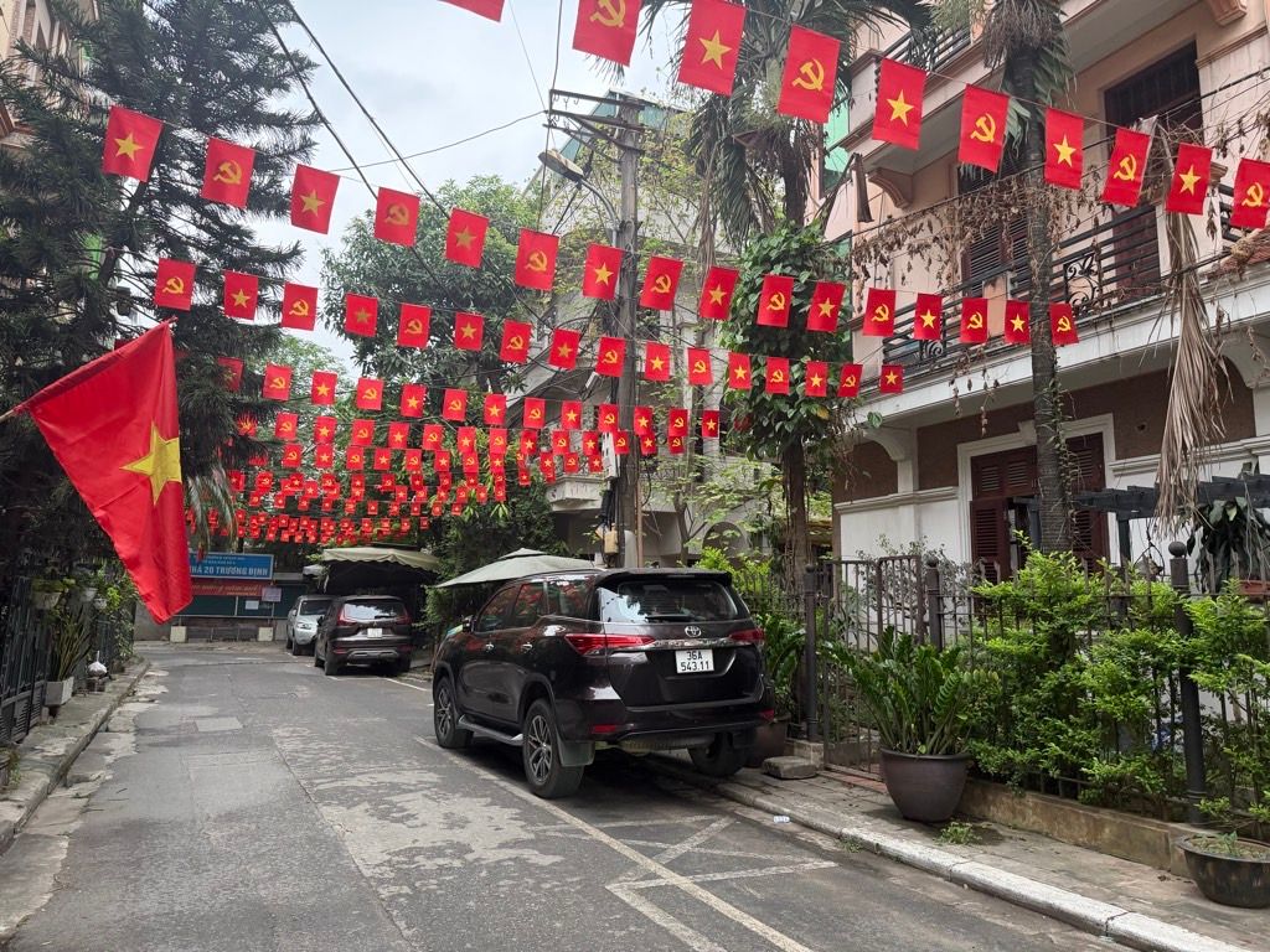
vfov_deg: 56.8
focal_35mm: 24
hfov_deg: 71.6
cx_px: 635
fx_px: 881
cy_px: 476
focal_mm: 6.76
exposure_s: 1/62
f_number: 1.78
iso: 200
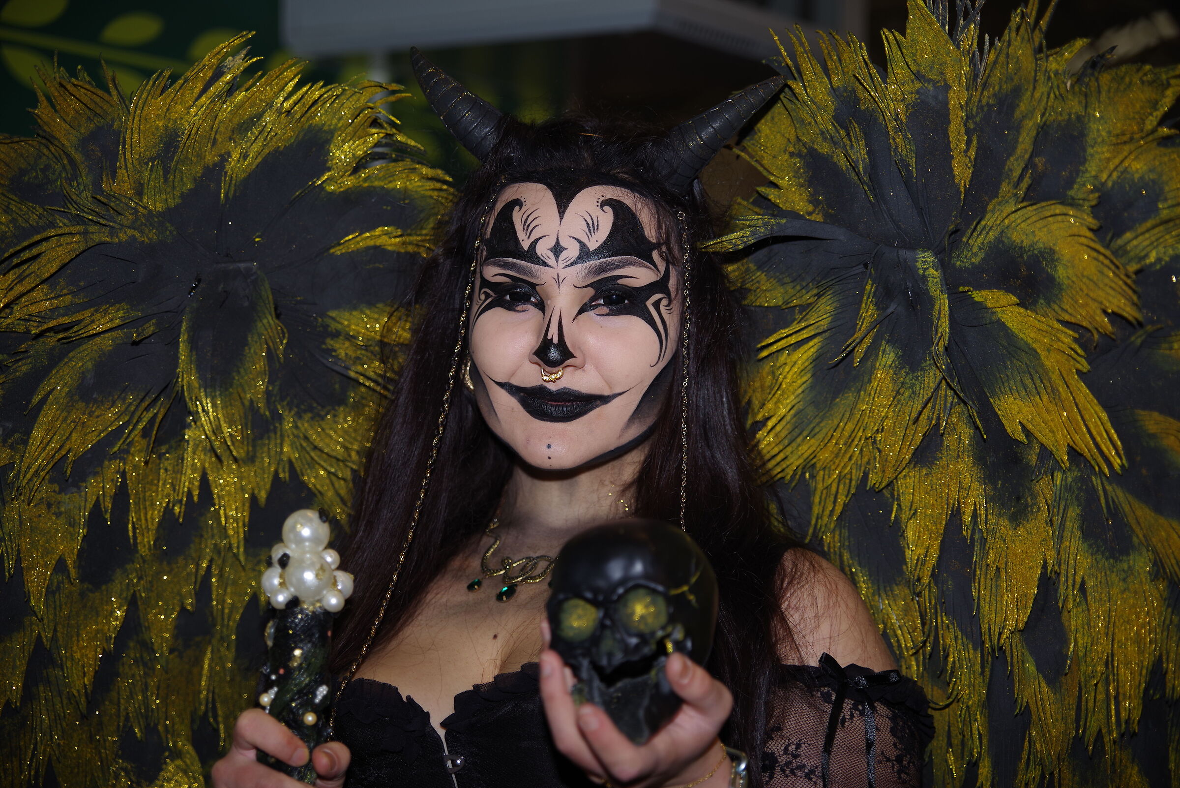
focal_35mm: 70
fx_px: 2295
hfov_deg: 28.8
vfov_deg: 19.5
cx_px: 590
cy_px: 394
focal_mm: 70
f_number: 2.8
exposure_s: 1/100
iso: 100
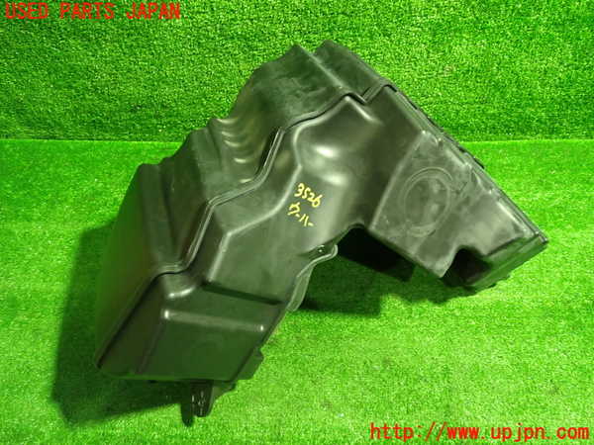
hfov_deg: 60.0
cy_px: 222
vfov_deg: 46.8
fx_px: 515
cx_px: 297
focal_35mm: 30
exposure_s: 1/30
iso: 800
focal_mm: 5.4
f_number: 2.3
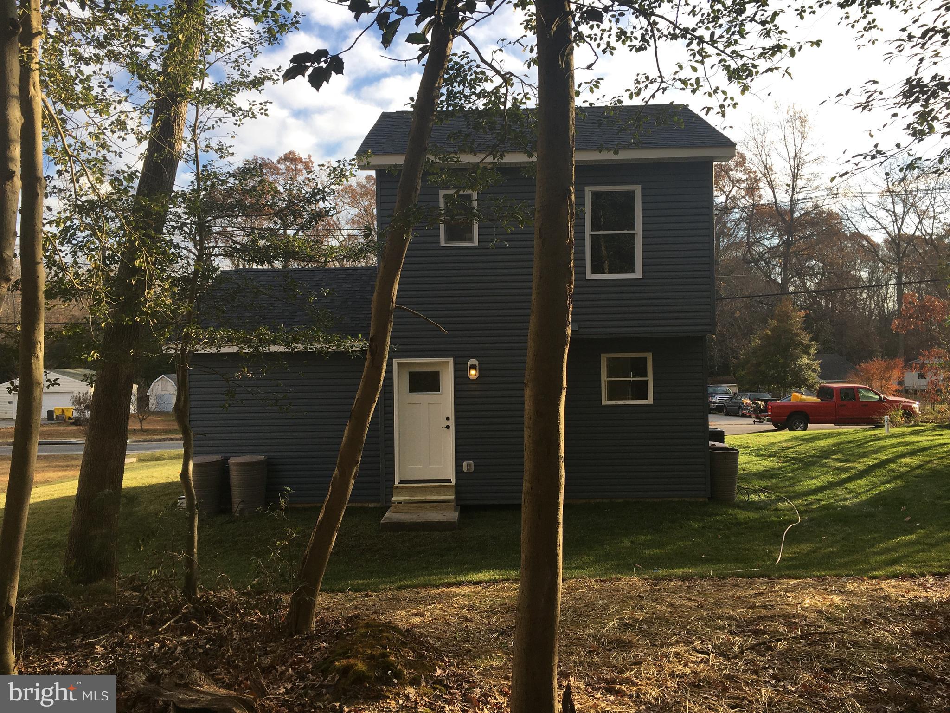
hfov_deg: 61.7
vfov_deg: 48.2
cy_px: 356
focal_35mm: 29
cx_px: 475
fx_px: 796
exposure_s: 1/557
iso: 25
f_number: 2.2
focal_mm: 4.15
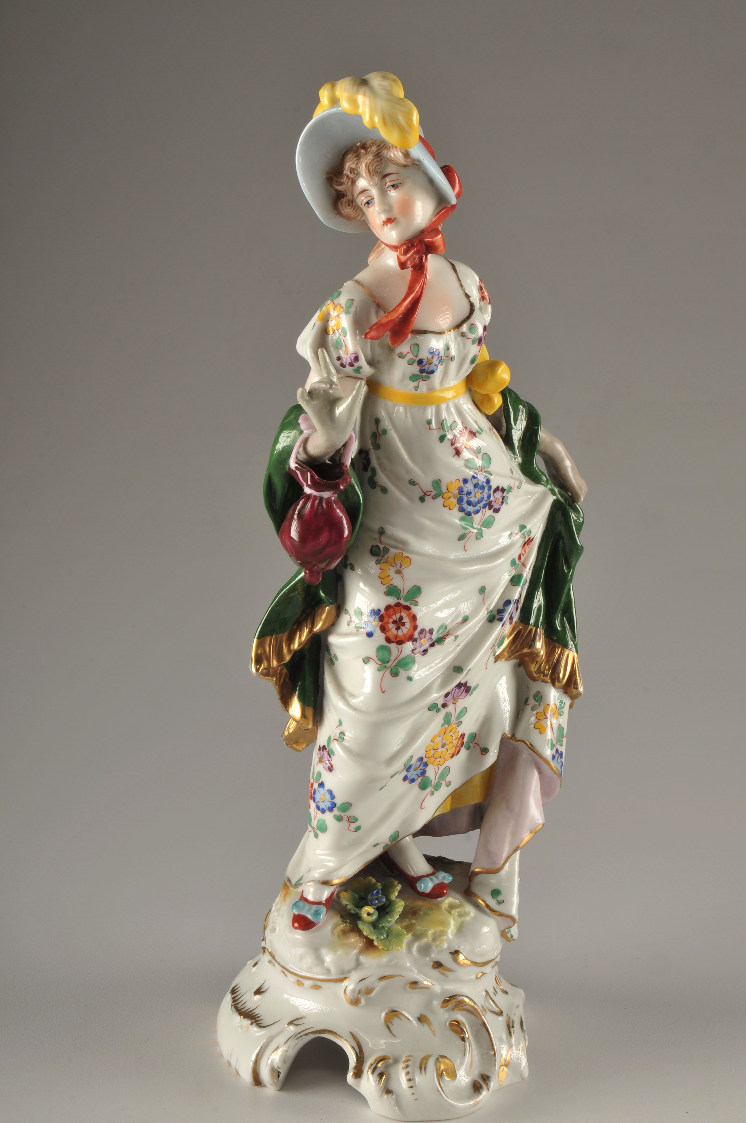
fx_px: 2571
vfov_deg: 24.6
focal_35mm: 82
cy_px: 562
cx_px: 373
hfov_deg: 16.5
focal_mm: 55
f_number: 18
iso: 100
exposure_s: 1/200
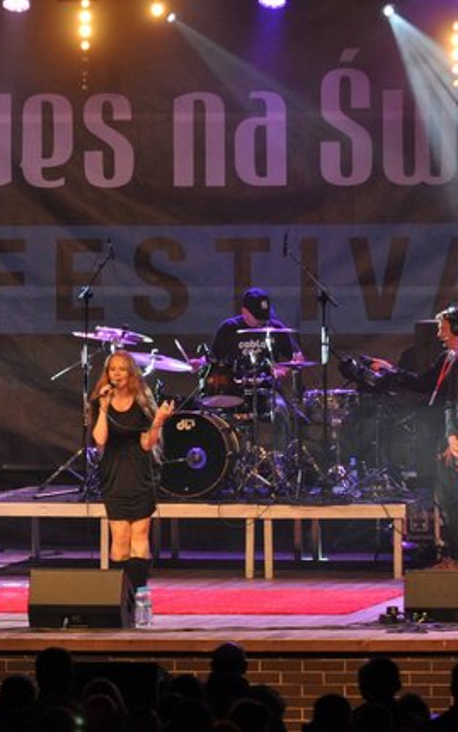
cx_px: 72
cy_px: 366
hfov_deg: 4.2
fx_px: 6222
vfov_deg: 6.7
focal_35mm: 312
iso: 800
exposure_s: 1/125
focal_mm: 135
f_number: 3.2
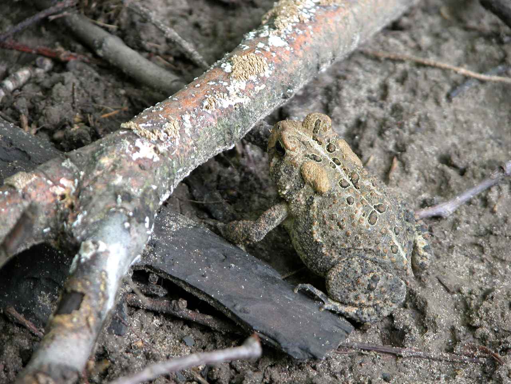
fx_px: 4133
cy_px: 192
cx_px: 256
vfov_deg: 5.3
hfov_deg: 7.1
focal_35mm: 280
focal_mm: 71.2
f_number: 4.2
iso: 100
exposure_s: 1/4.1
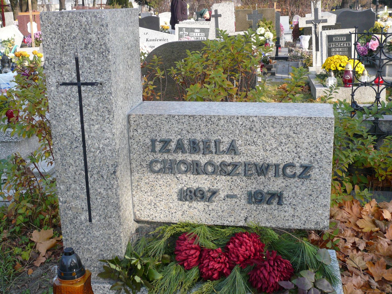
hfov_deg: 41.2
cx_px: 196
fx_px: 521
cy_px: 147
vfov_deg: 31.5
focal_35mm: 46
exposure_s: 1/250
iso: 100
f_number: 3.5
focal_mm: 7.5
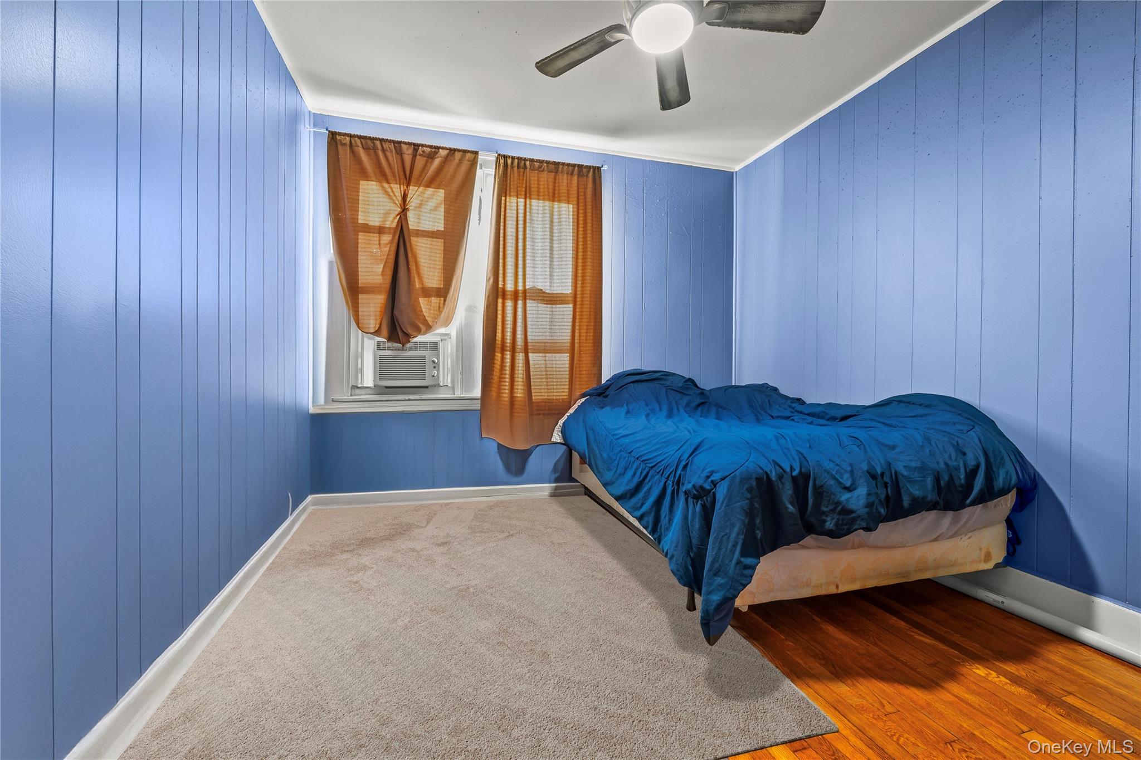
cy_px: 380
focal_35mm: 14
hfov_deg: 102.3
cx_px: 570
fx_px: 459
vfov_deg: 79.2
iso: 800
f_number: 8
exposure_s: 1
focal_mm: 14.5
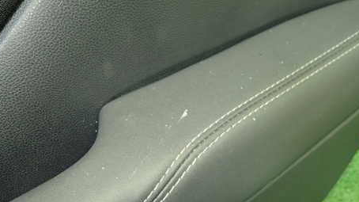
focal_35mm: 36
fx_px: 343
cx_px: 175
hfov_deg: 55.3
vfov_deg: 32.4
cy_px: 140
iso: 250
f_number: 2
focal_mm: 4.5
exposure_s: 1/30
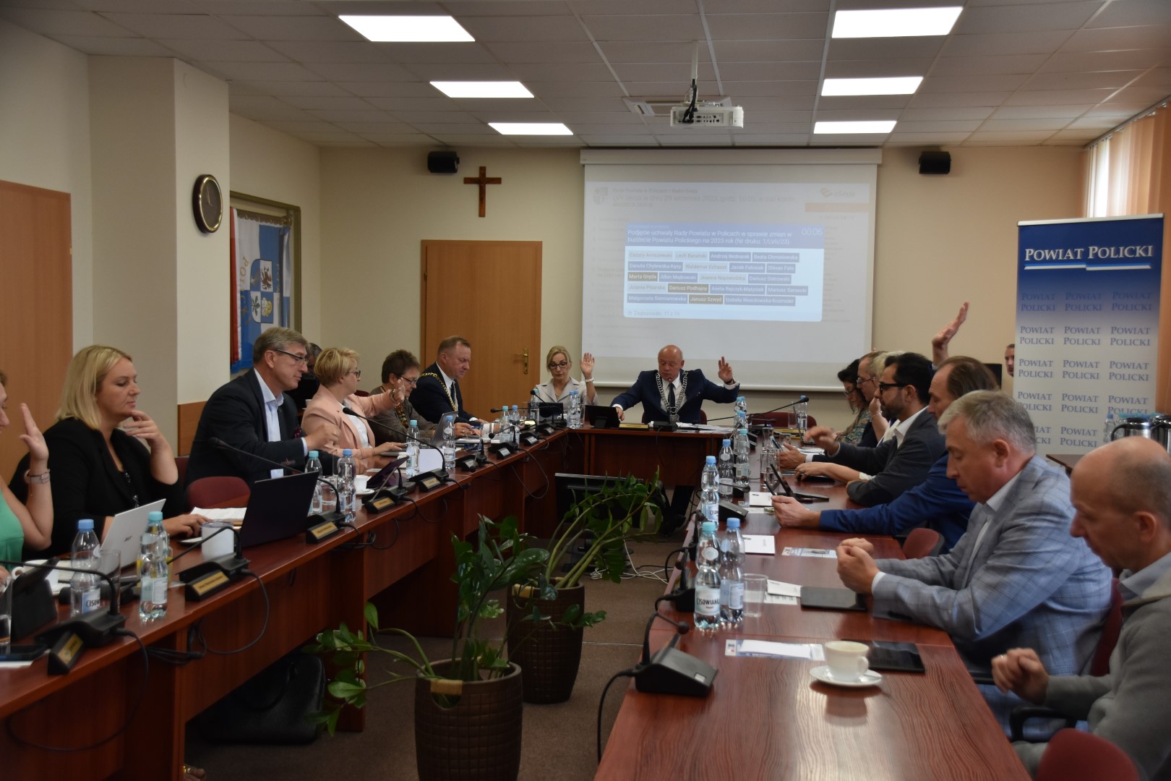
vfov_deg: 28.1
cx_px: 586
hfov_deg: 41.1
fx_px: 1561
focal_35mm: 48
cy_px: 390
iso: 800
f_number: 5.6
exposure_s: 1/125
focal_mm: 32
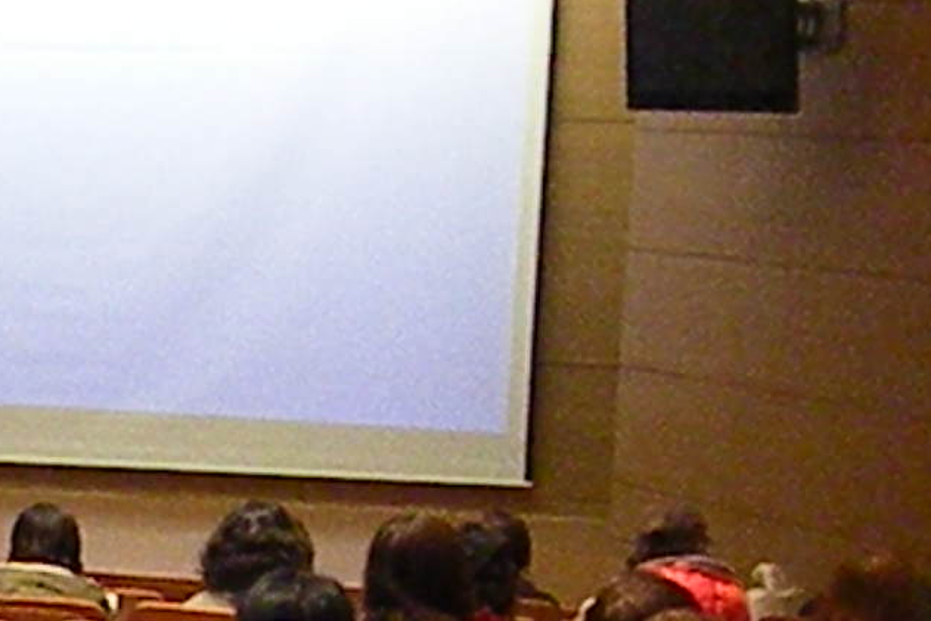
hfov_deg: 18.1
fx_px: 2793
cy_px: 751
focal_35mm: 108
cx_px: -150
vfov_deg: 12.4
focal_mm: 5.8
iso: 1600
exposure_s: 1/176
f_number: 3.2
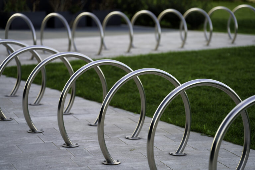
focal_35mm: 106
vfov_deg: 12.9
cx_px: 128
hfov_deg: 19.3
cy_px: 85
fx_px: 751
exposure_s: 1/320
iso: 100
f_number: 2.8
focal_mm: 106
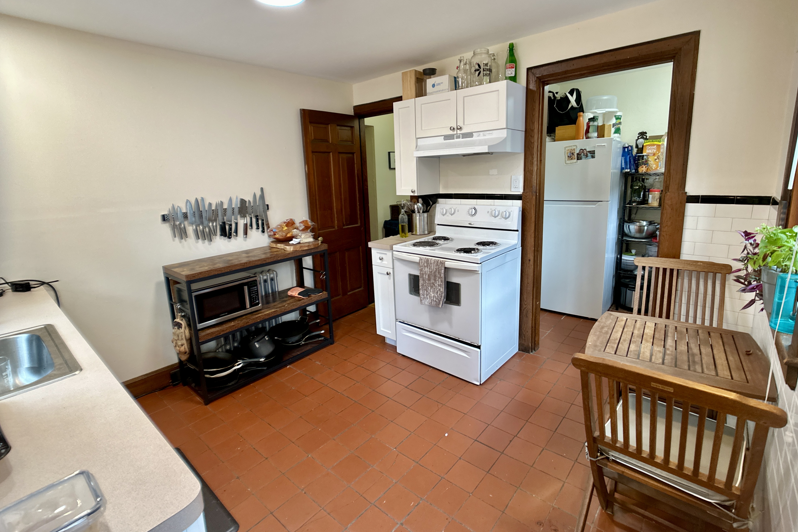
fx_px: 554
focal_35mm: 25
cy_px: 238
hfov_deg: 71.5
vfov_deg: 51.2
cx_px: 399
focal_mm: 6.86
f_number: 1.78
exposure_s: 1/120
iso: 200
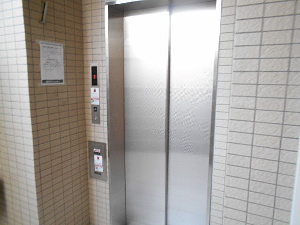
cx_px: 150
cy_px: 112
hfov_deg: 67.3
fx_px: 225
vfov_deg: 53.1
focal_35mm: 26
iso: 400
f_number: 3.2
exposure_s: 1/10
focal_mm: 4.6
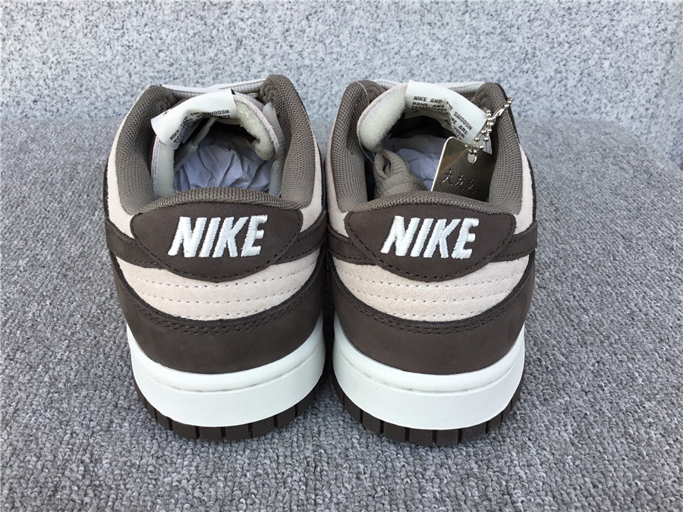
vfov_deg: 45.4
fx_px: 612
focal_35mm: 31
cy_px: 256
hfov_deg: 58.4
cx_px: 342
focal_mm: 3.3
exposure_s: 1/118
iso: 25
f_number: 2.4
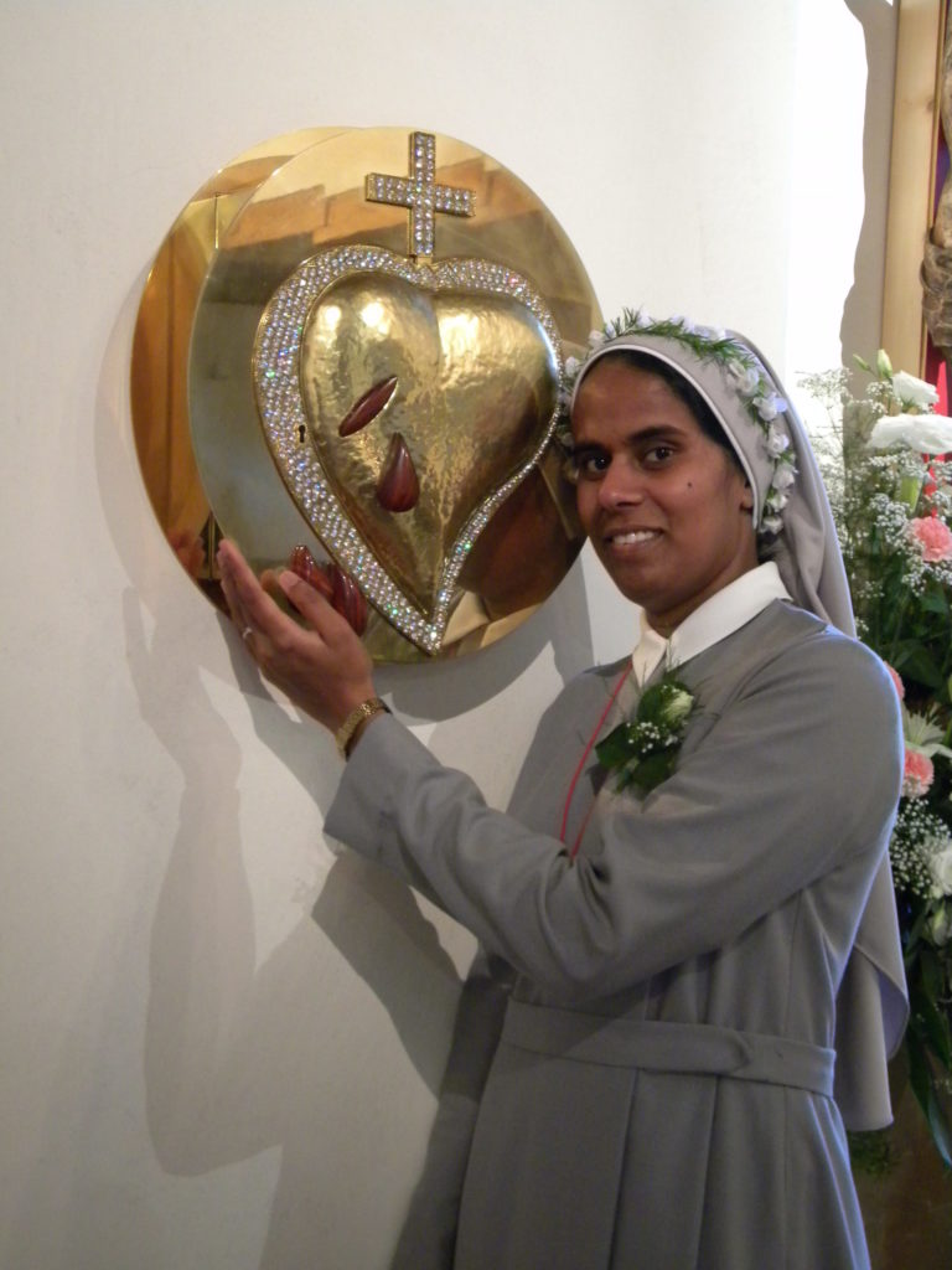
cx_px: 476
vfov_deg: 40.4
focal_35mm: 47
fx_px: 1723
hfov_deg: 30.9
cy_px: 635
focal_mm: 8.6
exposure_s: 1/14.4
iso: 400
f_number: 3.9
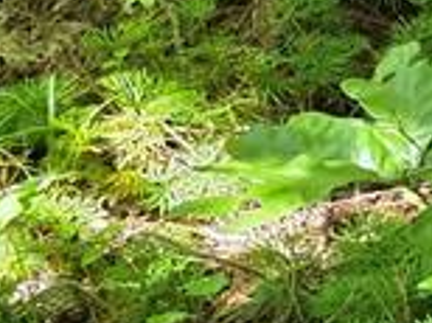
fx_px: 1906
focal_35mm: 153
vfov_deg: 9.7
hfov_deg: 10.4
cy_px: 180
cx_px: 1159
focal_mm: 6.3
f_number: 1.7
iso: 250
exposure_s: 1/180
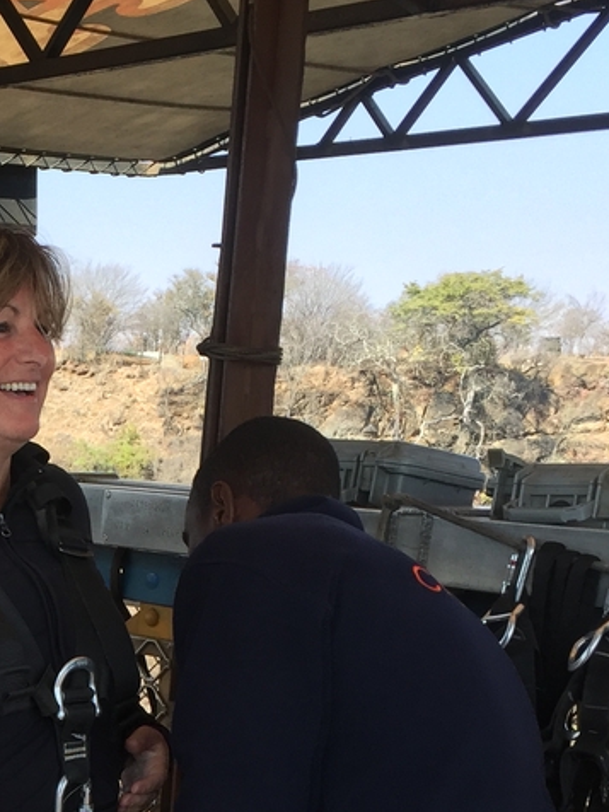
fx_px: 1830
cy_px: 829
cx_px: -89
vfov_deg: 23.8
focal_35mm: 78
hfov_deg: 18.1
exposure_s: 1/455
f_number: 2.2
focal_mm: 4.15
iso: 32
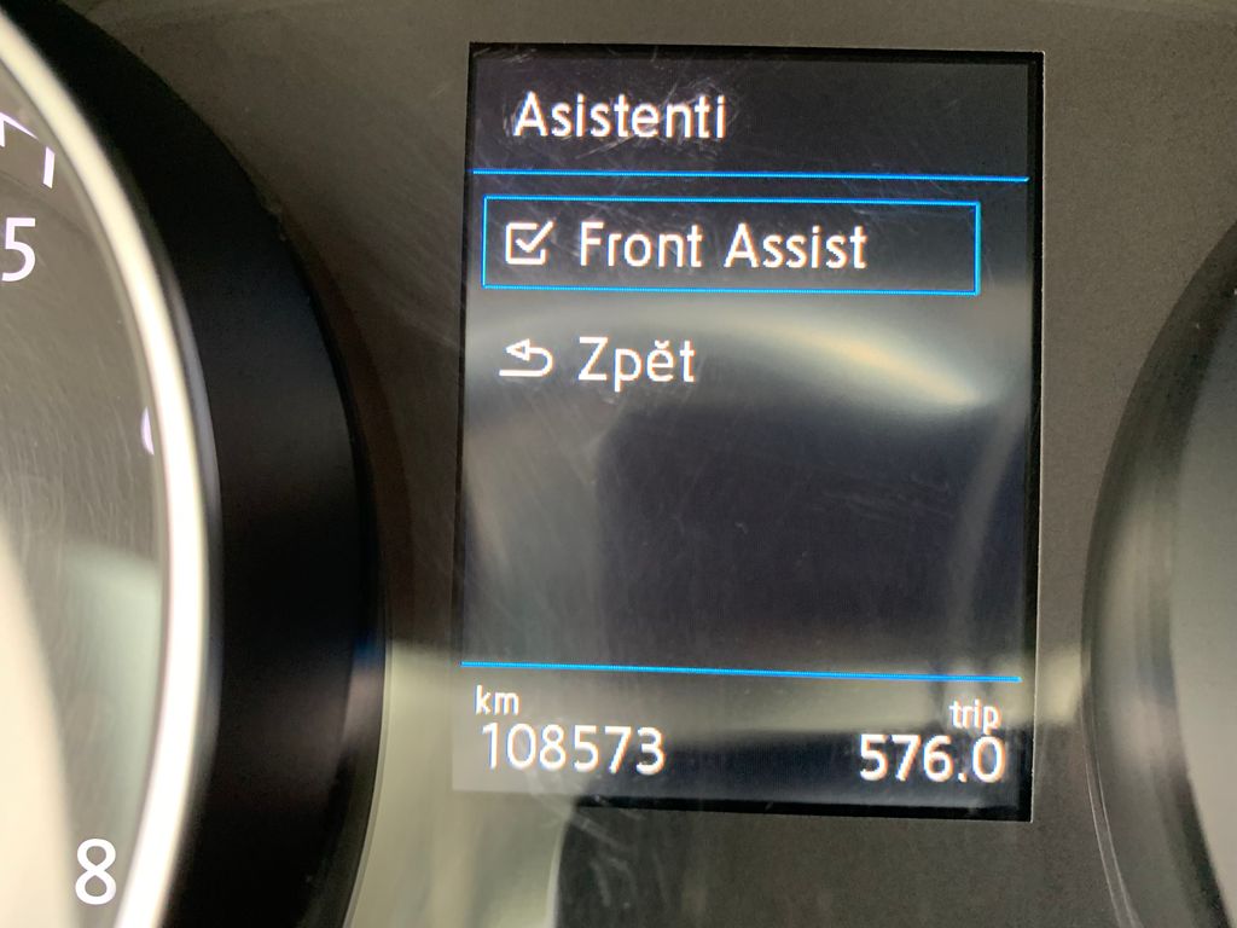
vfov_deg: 53.1
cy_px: 464
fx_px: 929
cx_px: 618
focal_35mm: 26
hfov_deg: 67.3
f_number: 1.8
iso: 400
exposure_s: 1/41
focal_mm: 4.25
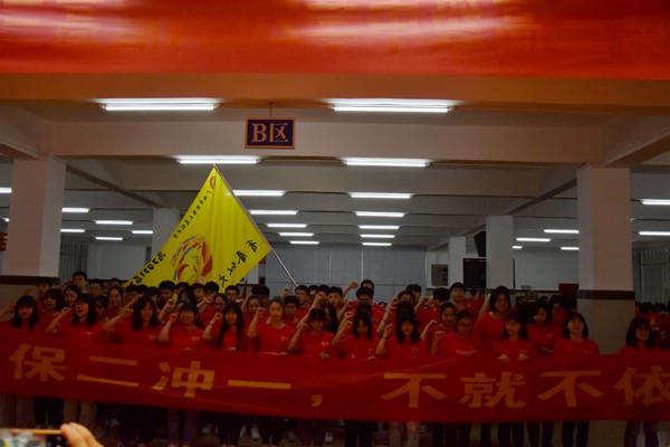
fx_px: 586
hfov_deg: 59.5
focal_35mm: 32
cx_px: 335
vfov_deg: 41.7
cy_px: 224
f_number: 3.8
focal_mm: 21
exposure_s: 1/500
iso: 800
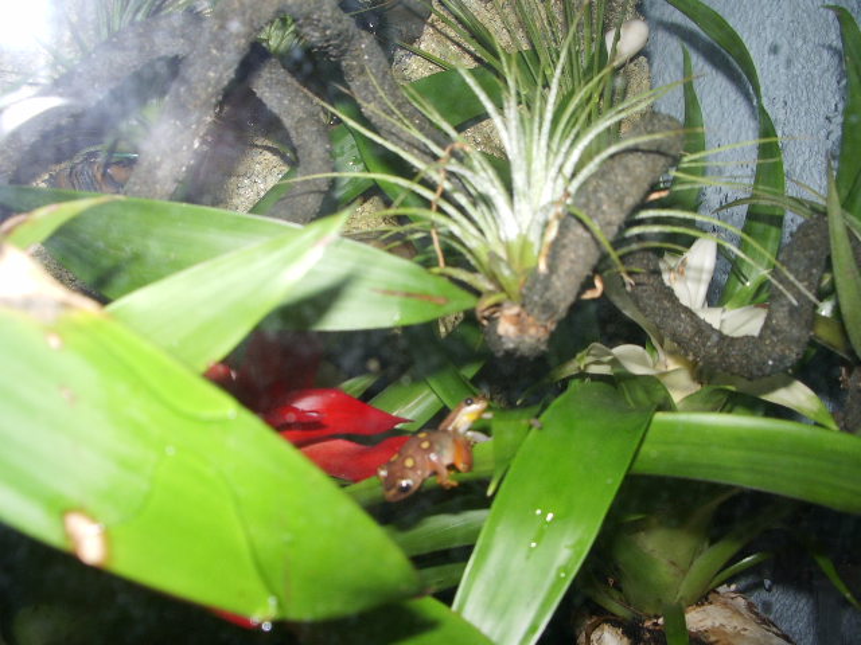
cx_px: 430
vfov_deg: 40.7
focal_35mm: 35
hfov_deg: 52.6
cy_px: 322
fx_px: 871
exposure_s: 1/1000
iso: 100
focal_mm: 5.8
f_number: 4.3
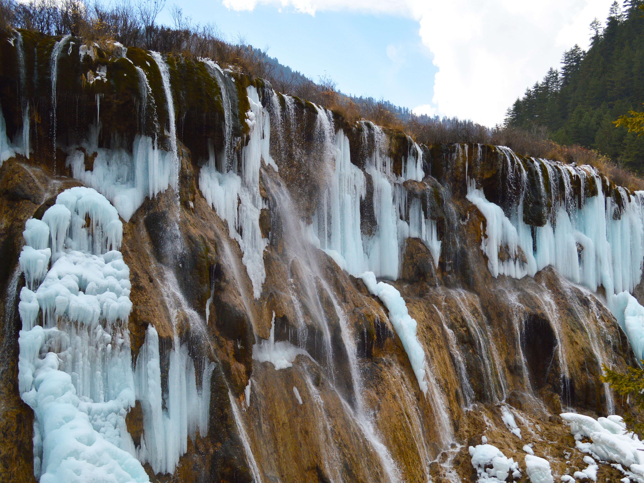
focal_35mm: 46
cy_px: 291
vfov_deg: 31.4
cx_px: 406
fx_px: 856
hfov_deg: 40.9
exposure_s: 1/640
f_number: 3.8
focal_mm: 22
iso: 100
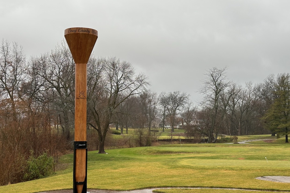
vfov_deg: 26.5
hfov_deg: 38.9
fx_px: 411
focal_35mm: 51
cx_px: 146
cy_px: 103
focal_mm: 6.86
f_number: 1.78
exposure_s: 1/335
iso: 64
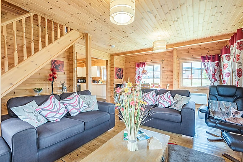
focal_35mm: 16
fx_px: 108
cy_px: 81
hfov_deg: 96.7
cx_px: 122
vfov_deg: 73.8
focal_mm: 16
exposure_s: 1/8
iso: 100
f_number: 8
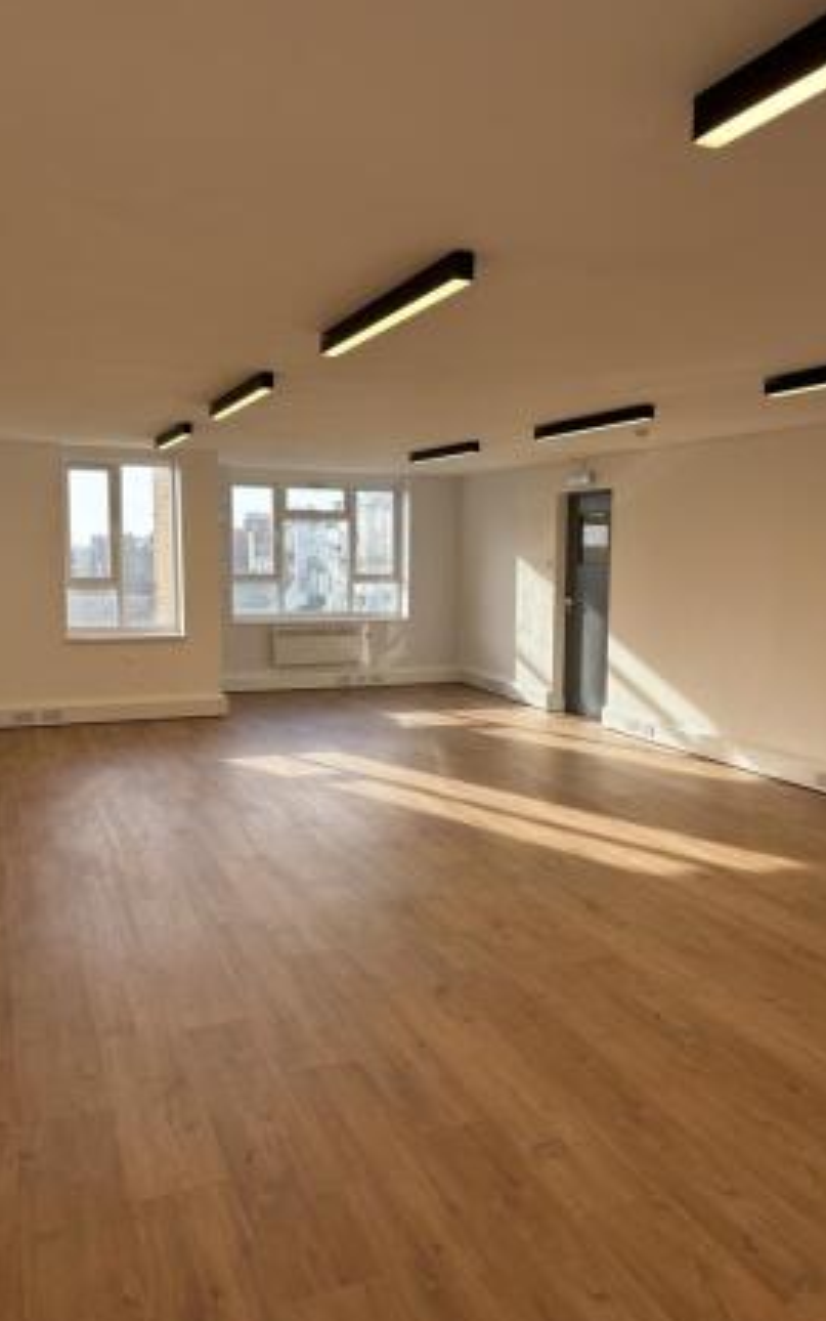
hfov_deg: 44.6
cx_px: 427
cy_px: 662
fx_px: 1008
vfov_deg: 66.5
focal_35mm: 28
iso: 50
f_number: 1.6
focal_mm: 5.96
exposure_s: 1/456
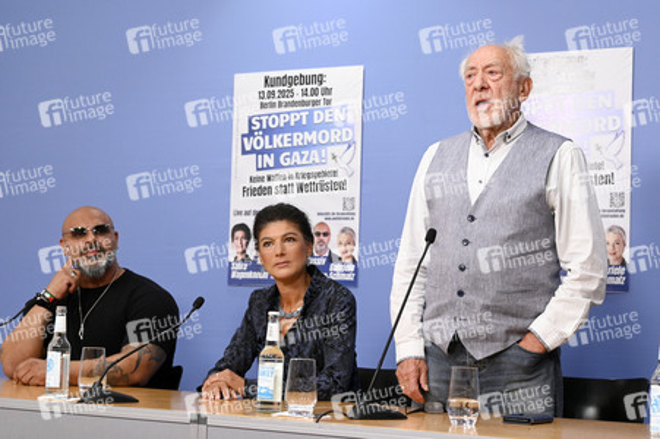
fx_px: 1282
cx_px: 330
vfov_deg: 19.4
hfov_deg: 28.9
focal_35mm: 70
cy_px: 220
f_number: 6.3
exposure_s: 1/320
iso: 2500
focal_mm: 70
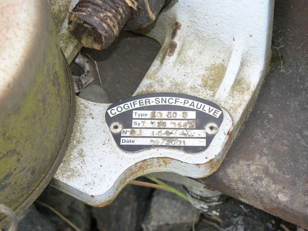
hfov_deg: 18.5
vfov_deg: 14.0
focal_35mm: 106
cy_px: 116
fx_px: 943
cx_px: 154
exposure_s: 1/80
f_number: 3.2
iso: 80
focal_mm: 17.7
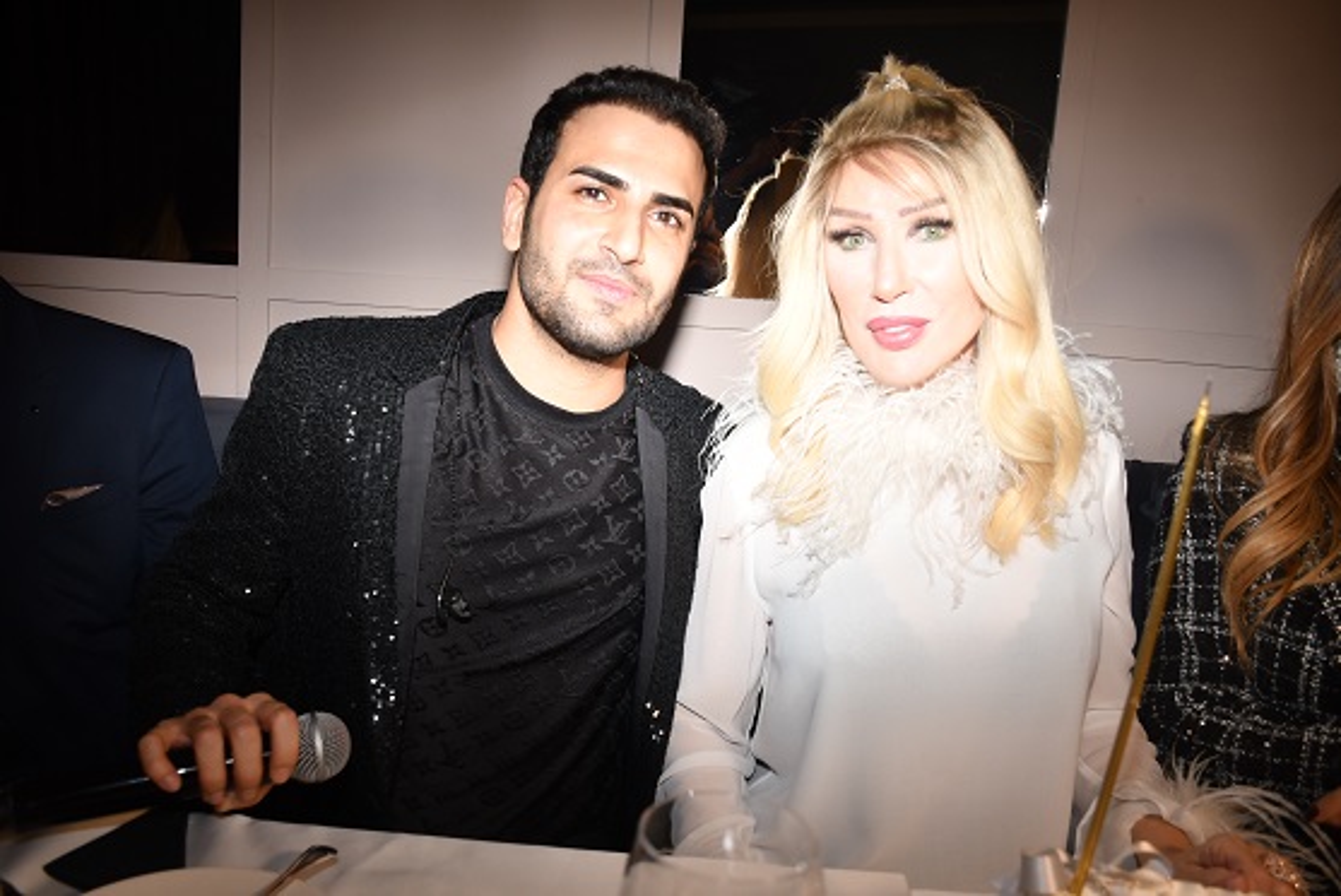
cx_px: 670
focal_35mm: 30
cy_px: 448
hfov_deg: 61.9
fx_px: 1118
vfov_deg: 43.7
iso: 250
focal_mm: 20
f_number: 5
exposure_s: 1/60
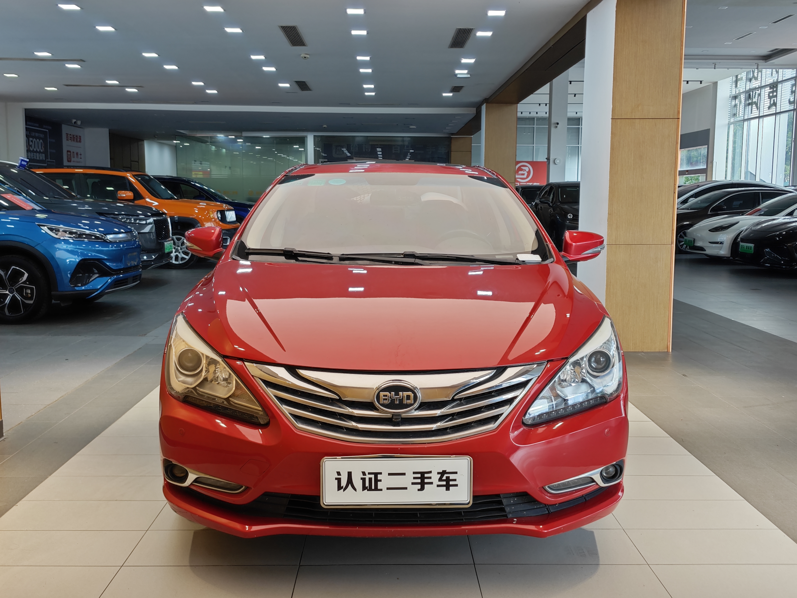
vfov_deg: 40.7
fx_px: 806
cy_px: 299
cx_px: 398
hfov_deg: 52.6
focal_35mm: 35
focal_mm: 8.7
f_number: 1.9
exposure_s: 1/100
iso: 64
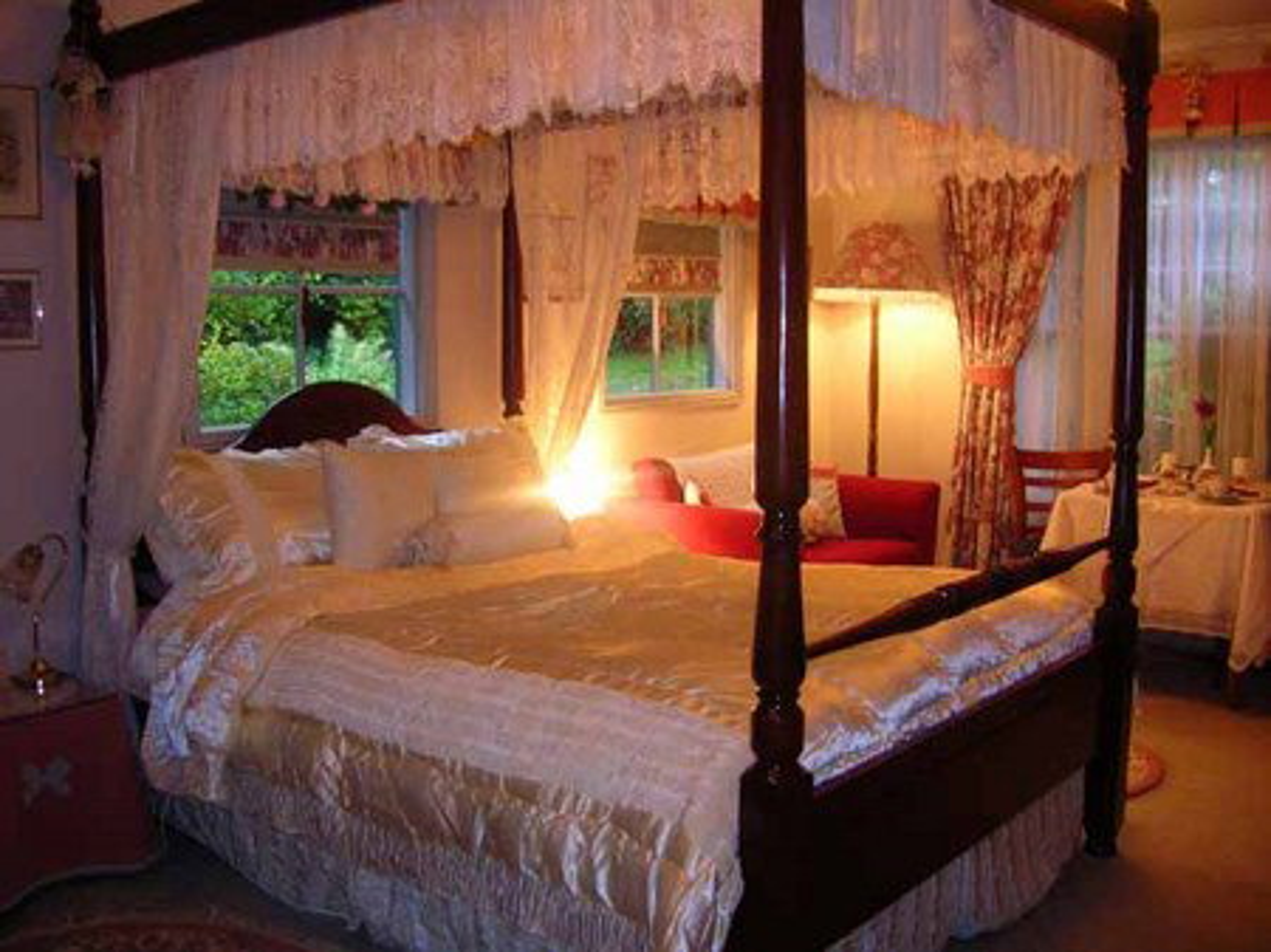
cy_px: 476
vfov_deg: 41.8
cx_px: 636
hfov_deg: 54.0
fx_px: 1248
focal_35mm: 34
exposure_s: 1/3.1
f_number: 2.9
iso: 111
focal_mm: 5.7
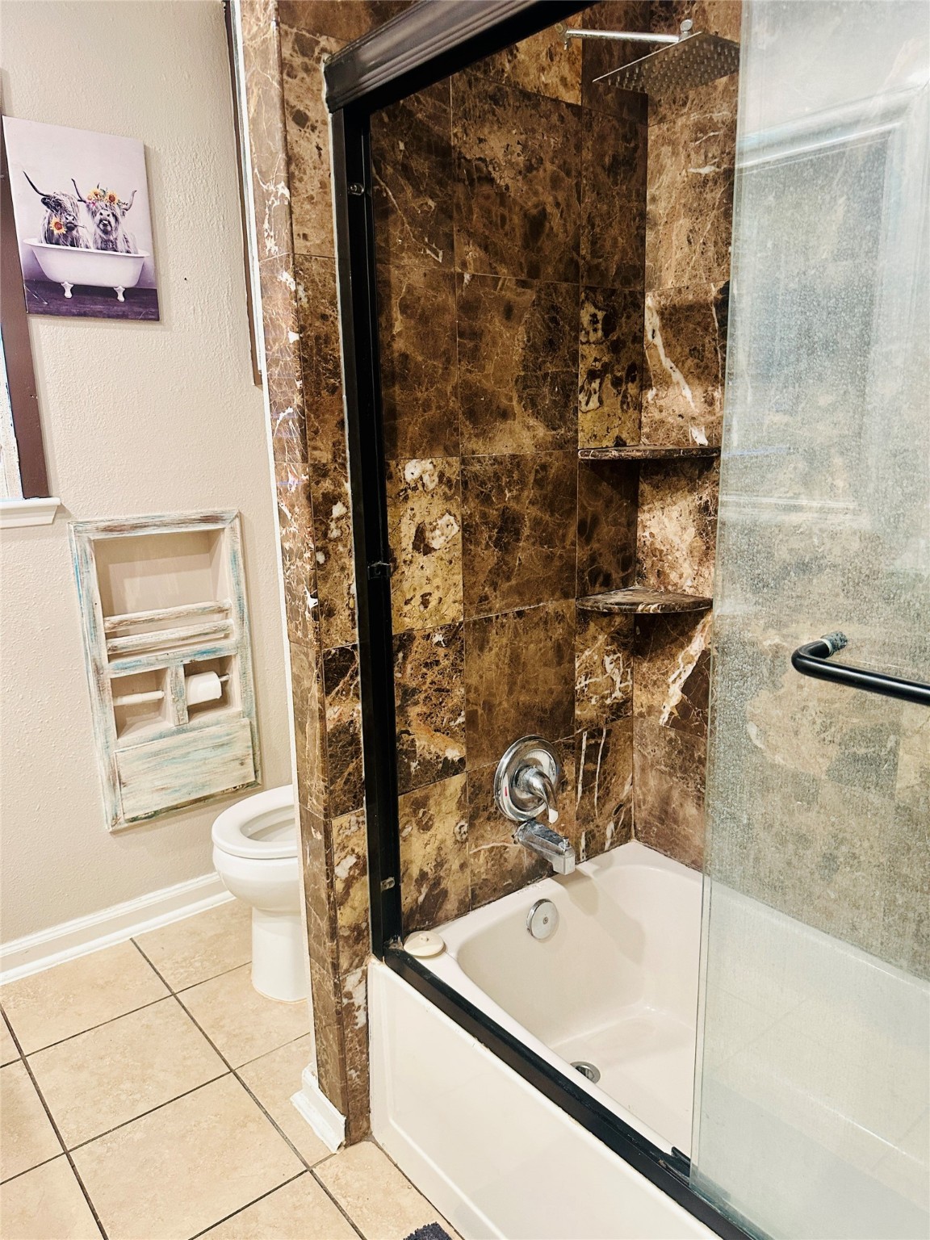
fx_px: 860
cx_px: 465
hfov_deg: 56.8
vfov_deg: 71.6
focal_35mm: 24
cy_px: 620
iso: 320
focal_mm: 6.86
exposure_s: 1/60
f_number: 1.78
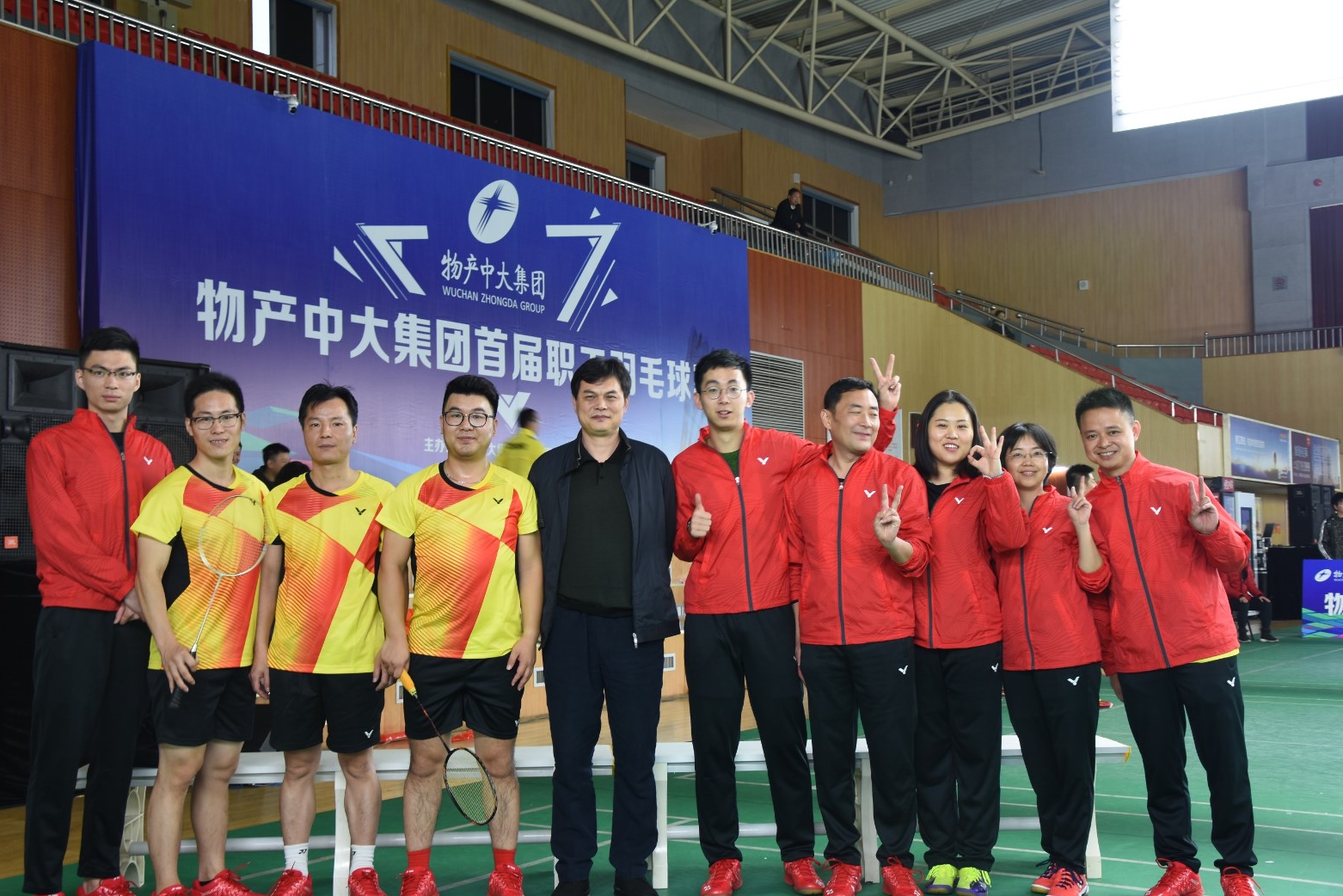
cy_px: 444
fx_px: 1604
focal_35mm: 43
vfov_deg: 31.2
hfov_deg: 45.4
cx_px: 670
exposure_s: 1/10
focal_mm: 28
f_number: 4
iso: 200
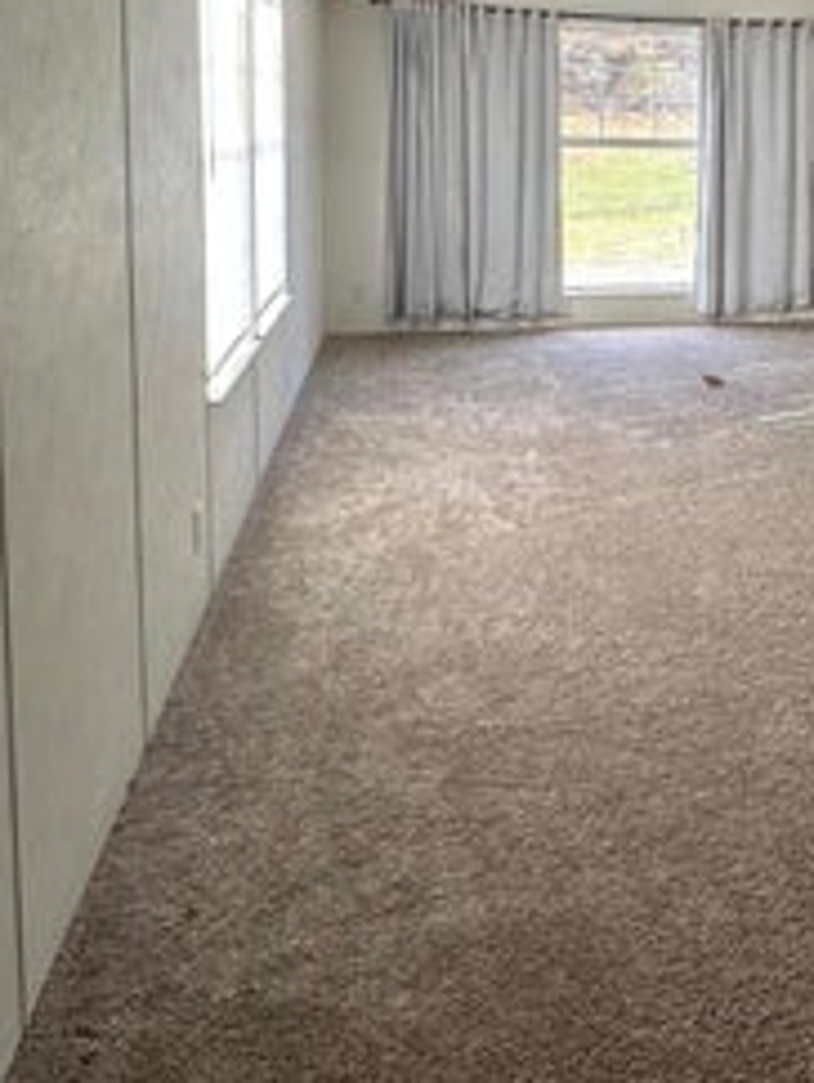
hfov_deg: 35.8
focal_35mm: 37
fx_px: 1158
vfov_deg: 47.6
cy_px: 233
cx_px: 769
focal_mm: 2.22
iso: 40
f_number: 2.2
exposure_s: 1/99
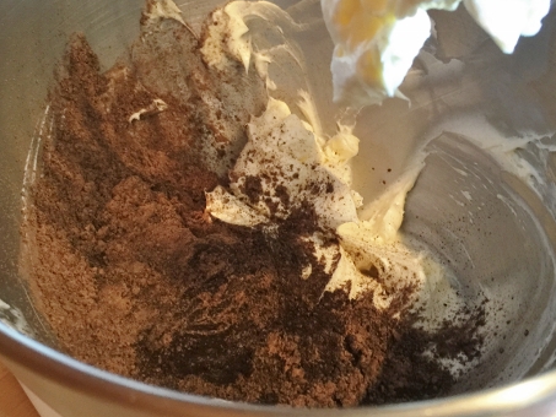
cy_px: 147
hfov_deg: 45.7
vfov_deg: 34.9
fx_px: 659
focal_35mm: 41
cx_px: 309
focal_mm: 4.15
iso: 125
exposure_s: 1/8
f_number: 2.2
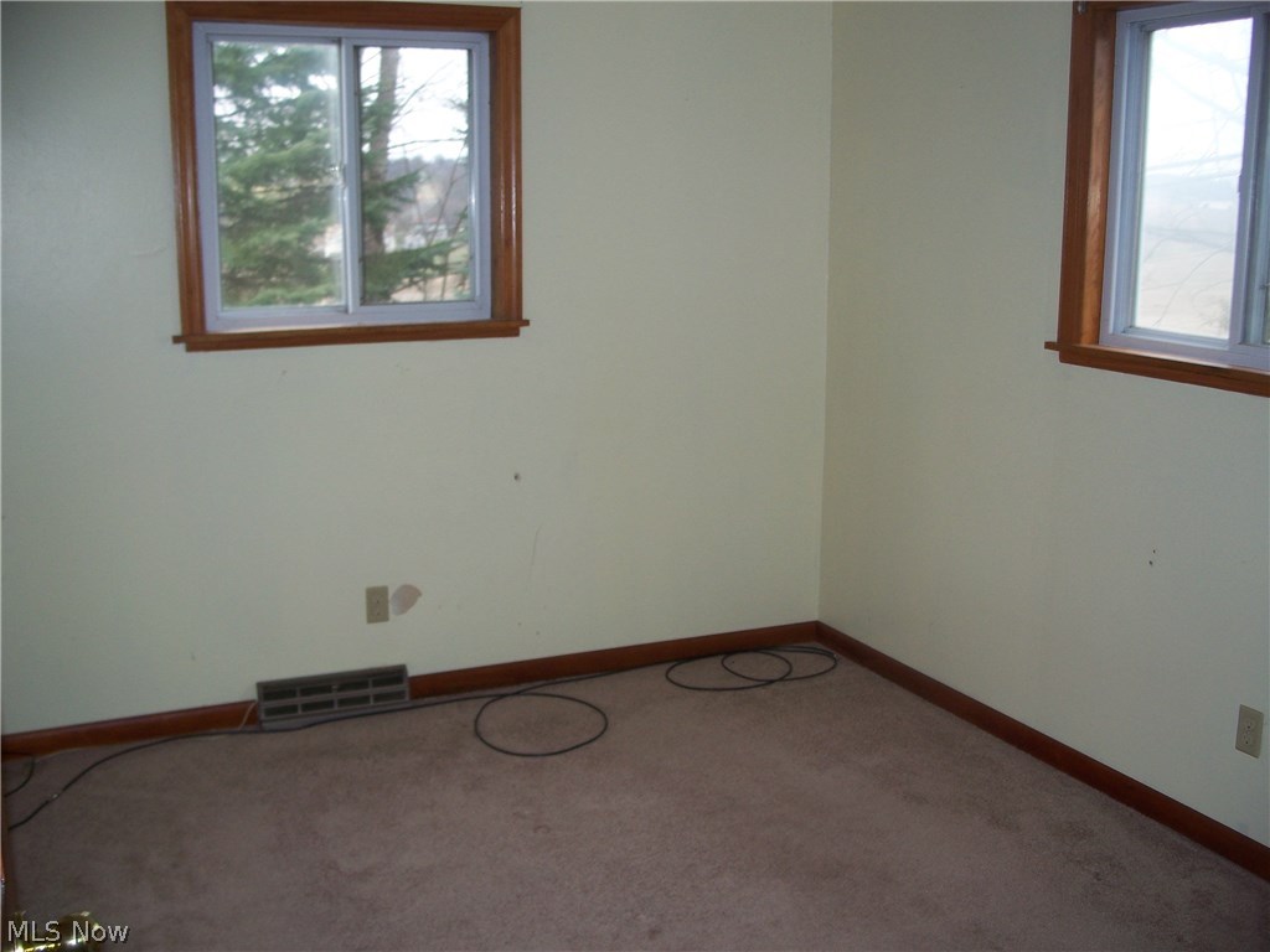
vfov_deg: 38.7
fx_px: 1357
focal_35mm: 37
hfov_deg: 50.1
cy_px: 476
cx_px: 635
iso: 125
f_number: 2.8
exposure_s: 1/60
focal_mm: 7.8
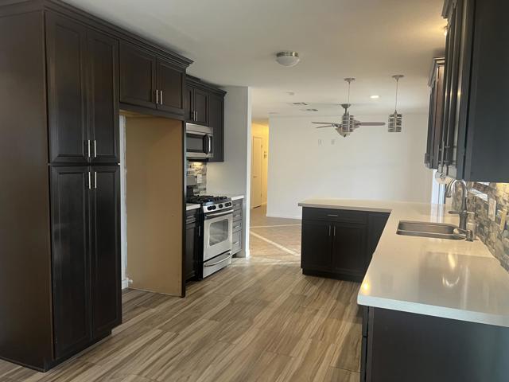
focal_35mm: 26
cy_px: 191
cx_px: 254
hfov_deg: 67.3
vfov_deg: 53.1
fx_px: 382
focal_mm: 5.7
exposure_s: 1/60
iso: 200
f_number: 1.5
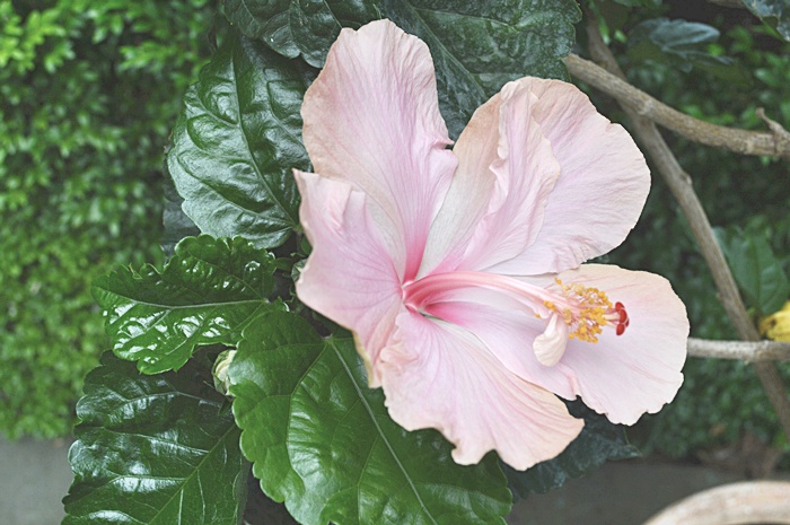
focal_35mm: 48
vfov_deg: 28.0
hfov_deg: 41.2
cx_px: 395
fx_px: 1052
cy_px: 262
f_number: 8
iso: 100
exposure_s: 1/125
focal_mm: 32
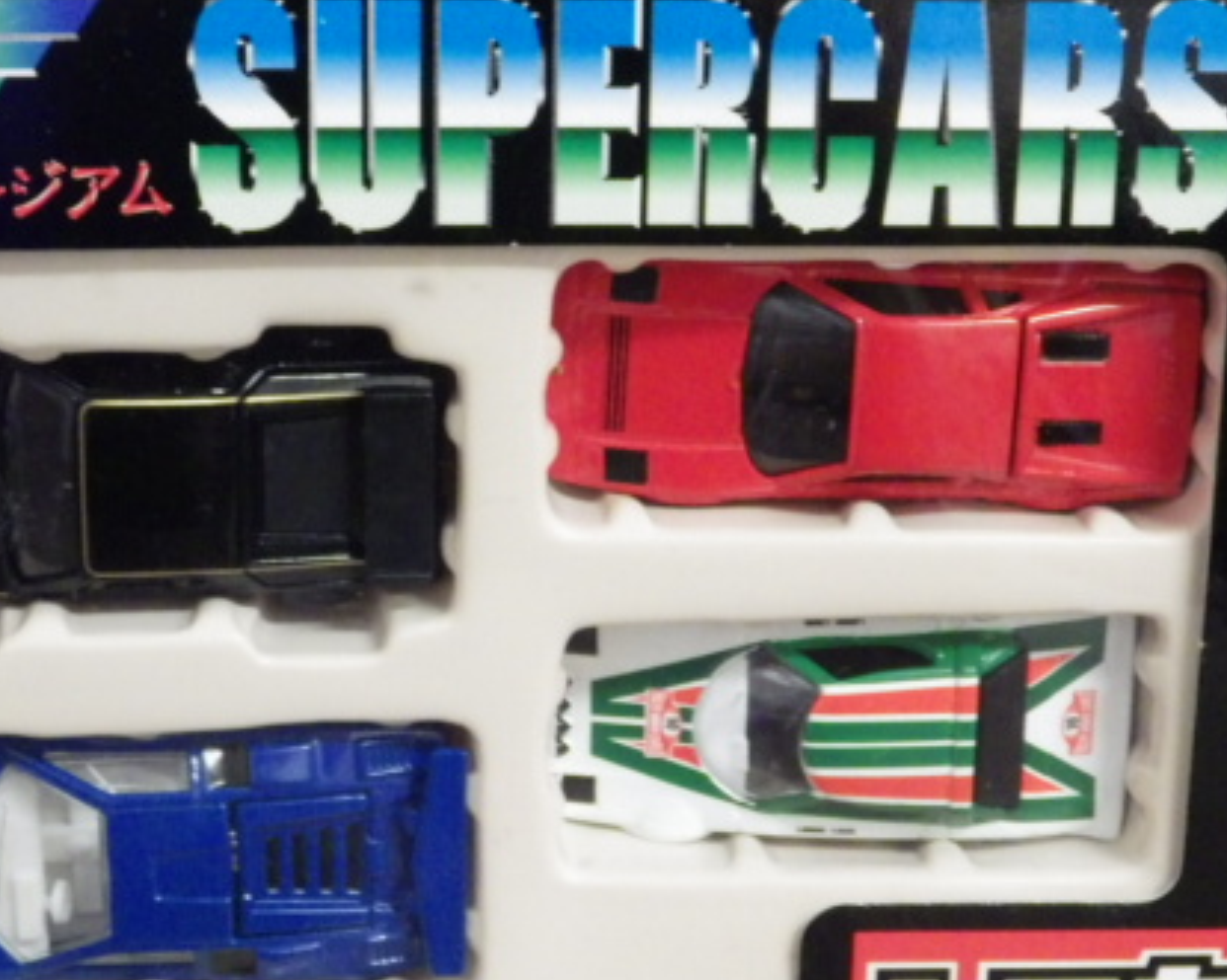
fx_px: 3231
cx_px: 459
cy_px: 542
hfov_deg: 21.5
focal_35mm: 89
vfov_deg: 17.3
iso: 1250
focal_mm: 10.7
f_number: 4
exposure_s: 1/25
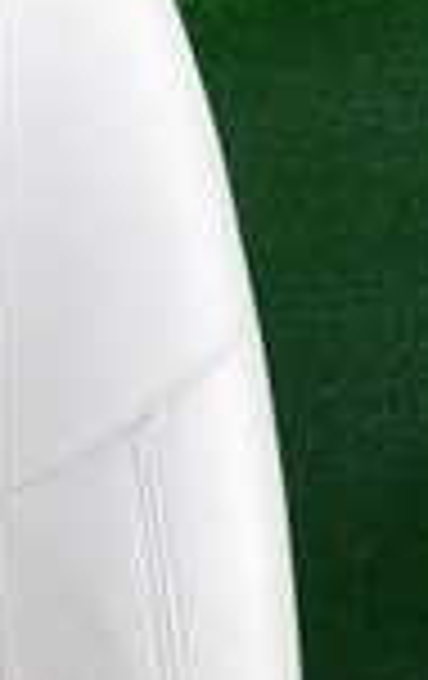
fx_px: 1950
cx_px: -392
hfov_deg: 11.4
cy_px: 203
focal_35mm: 105
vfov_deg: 19.7
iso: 100
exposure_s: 1/200
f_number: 2
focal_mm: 4.5
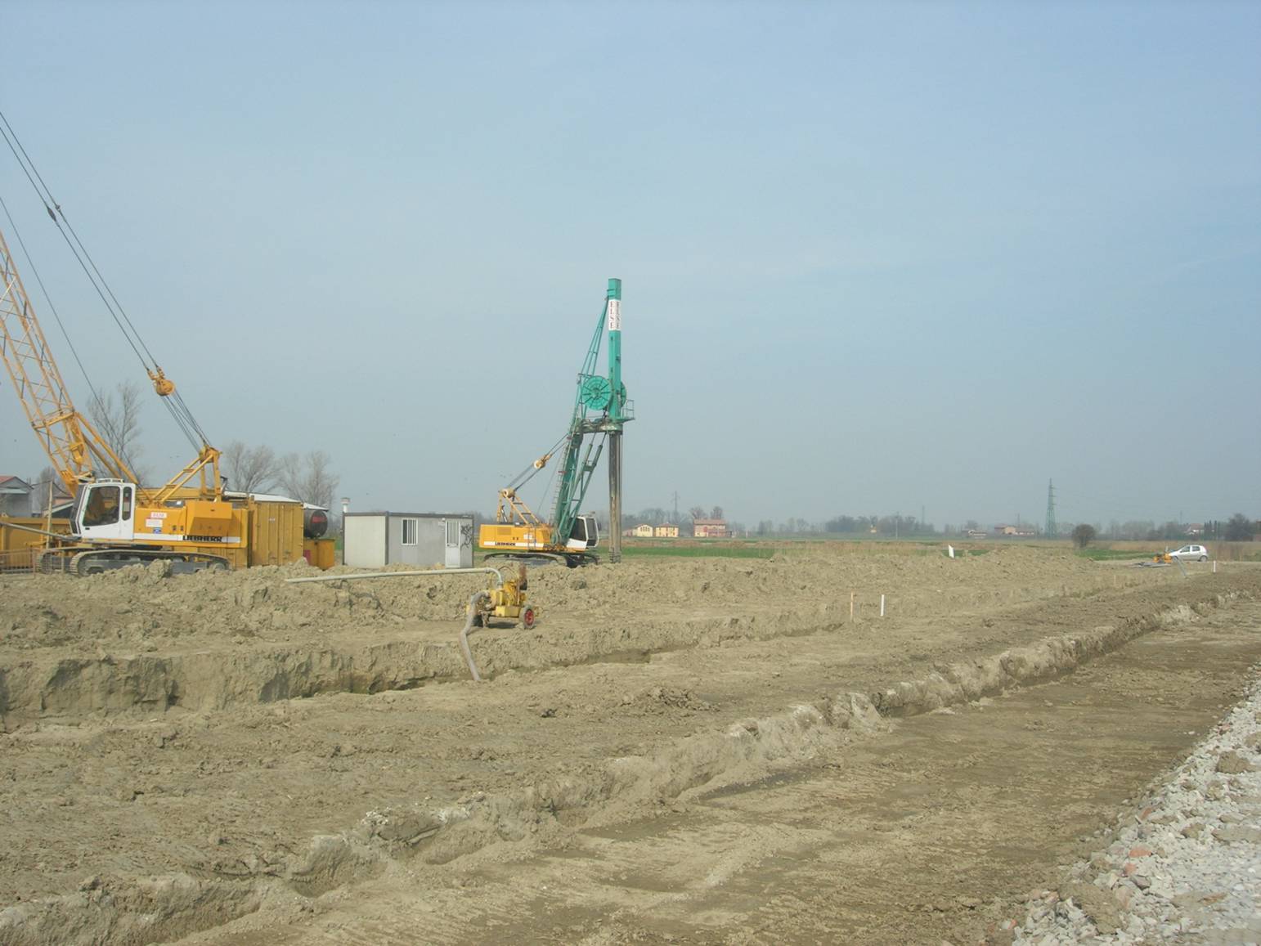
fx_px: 1384
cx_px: 630
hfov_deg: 49.0
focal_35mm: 38
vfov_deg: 37.7
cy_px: 473
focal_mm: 7.8
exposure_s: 1/611
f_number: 4.8
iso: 64
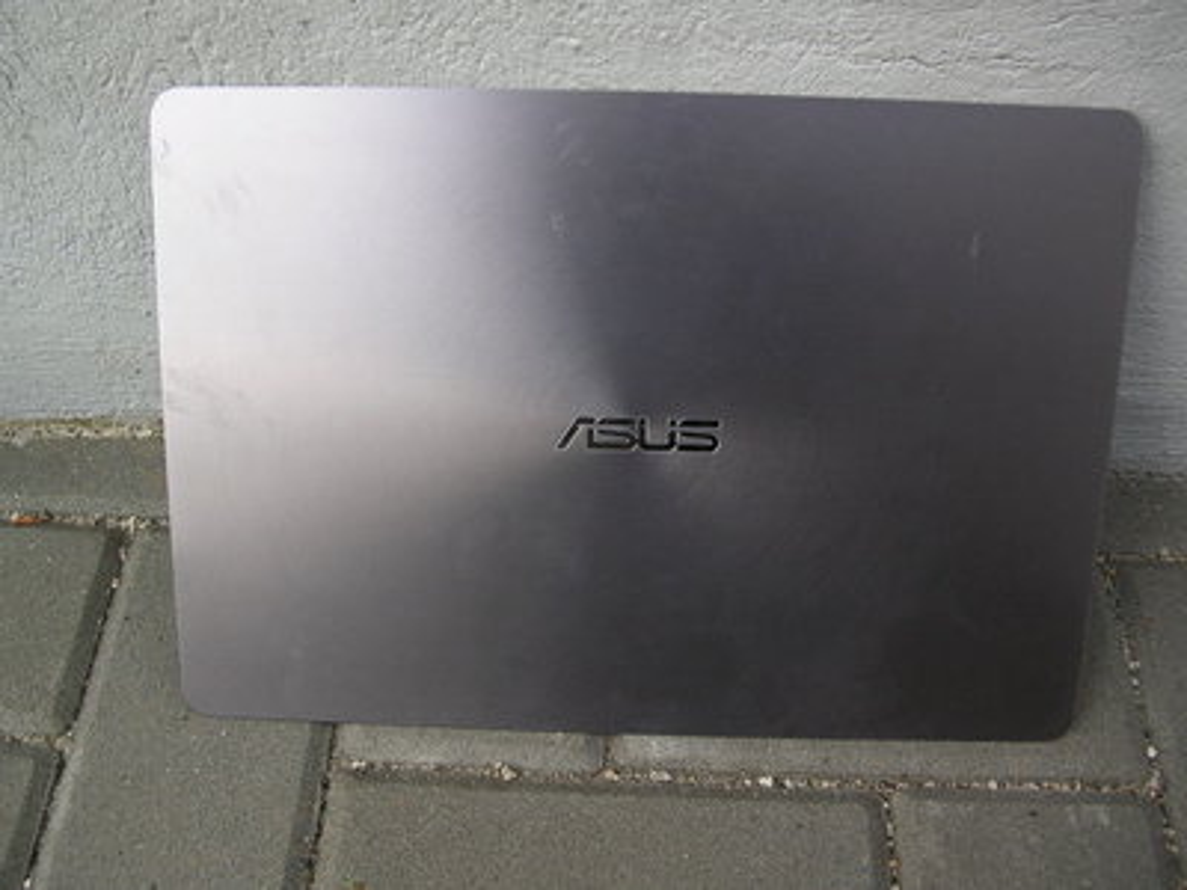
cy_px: 445
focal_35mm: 36
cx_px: 594
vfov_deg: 39.7
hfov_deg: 51.4
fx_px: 1234
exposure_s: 1/93.1
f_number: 2.7
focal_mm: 6
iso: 50
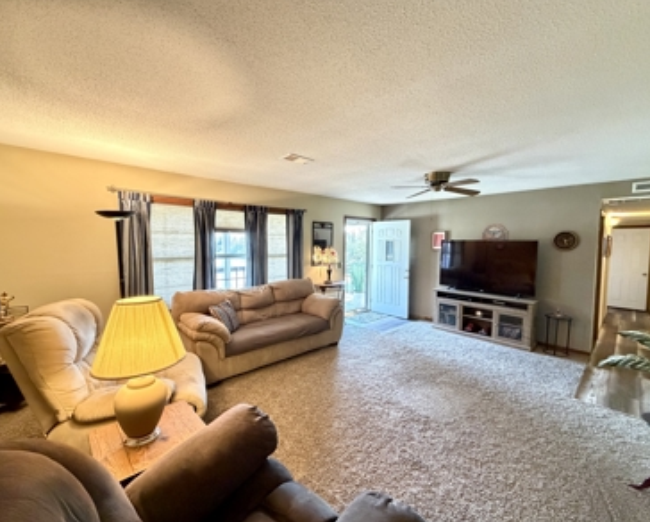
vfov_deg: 84.1
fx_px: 289
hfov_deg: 96.7
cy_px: 259
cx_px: 325
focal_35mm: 15
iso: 800
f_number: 2.2
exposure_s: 1/60
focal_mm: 2.22
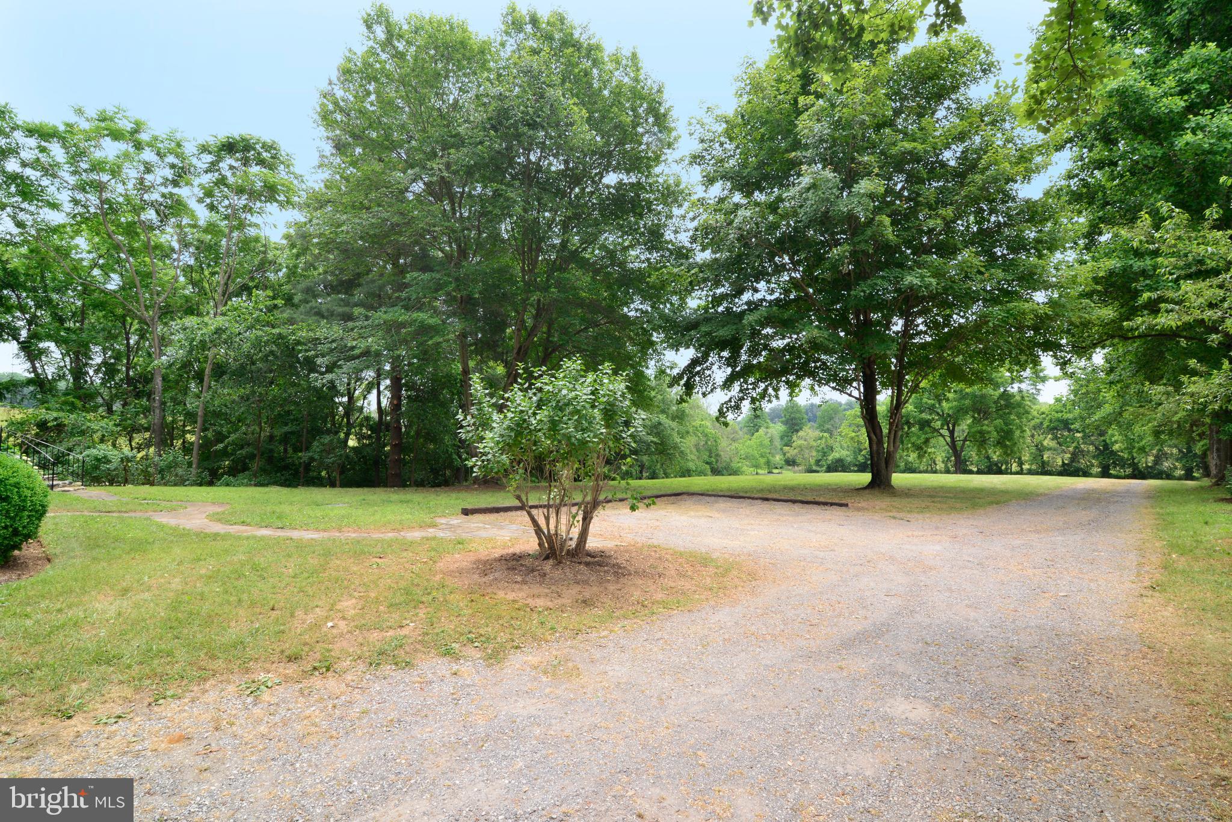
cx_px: 616
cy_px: 411
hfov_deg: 96.7
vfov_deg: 73.8
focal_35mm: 16
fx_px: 548
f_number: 16
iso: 800
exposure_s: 1/100
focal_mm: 16
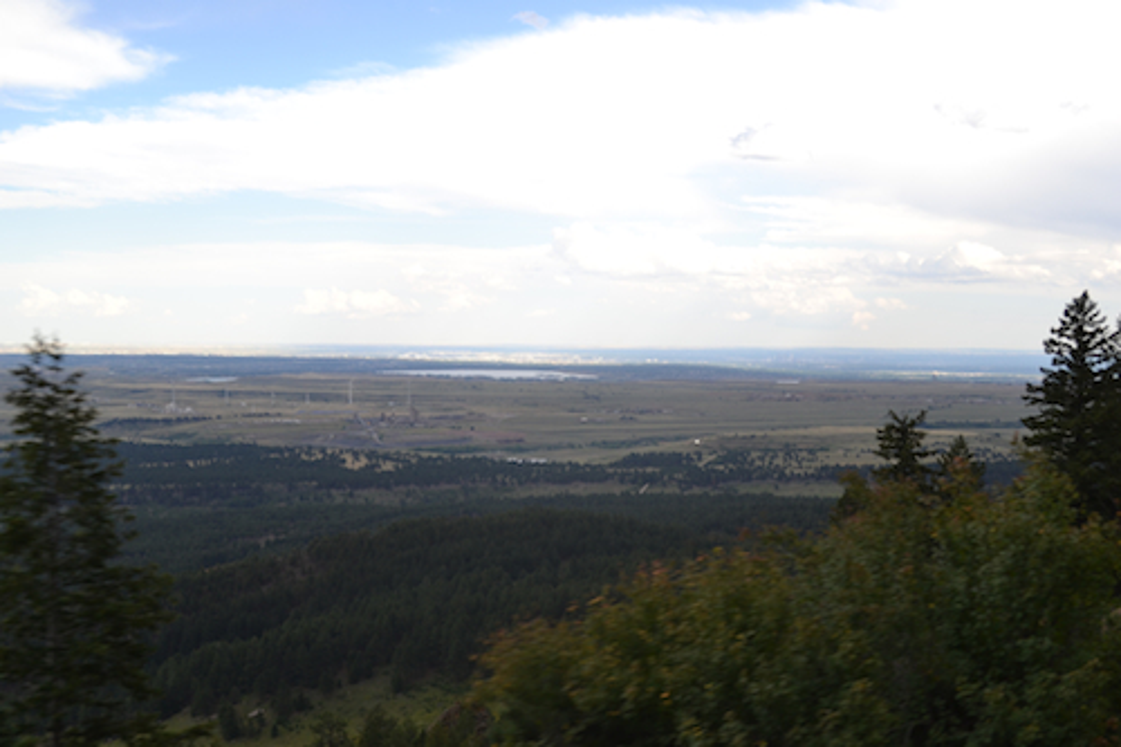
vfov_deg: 31.9
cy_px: 374
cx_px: 560
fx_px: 1307
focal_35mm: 42
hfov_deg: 46.4
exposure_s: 1/125
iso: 100
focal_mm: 28
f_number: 5.6
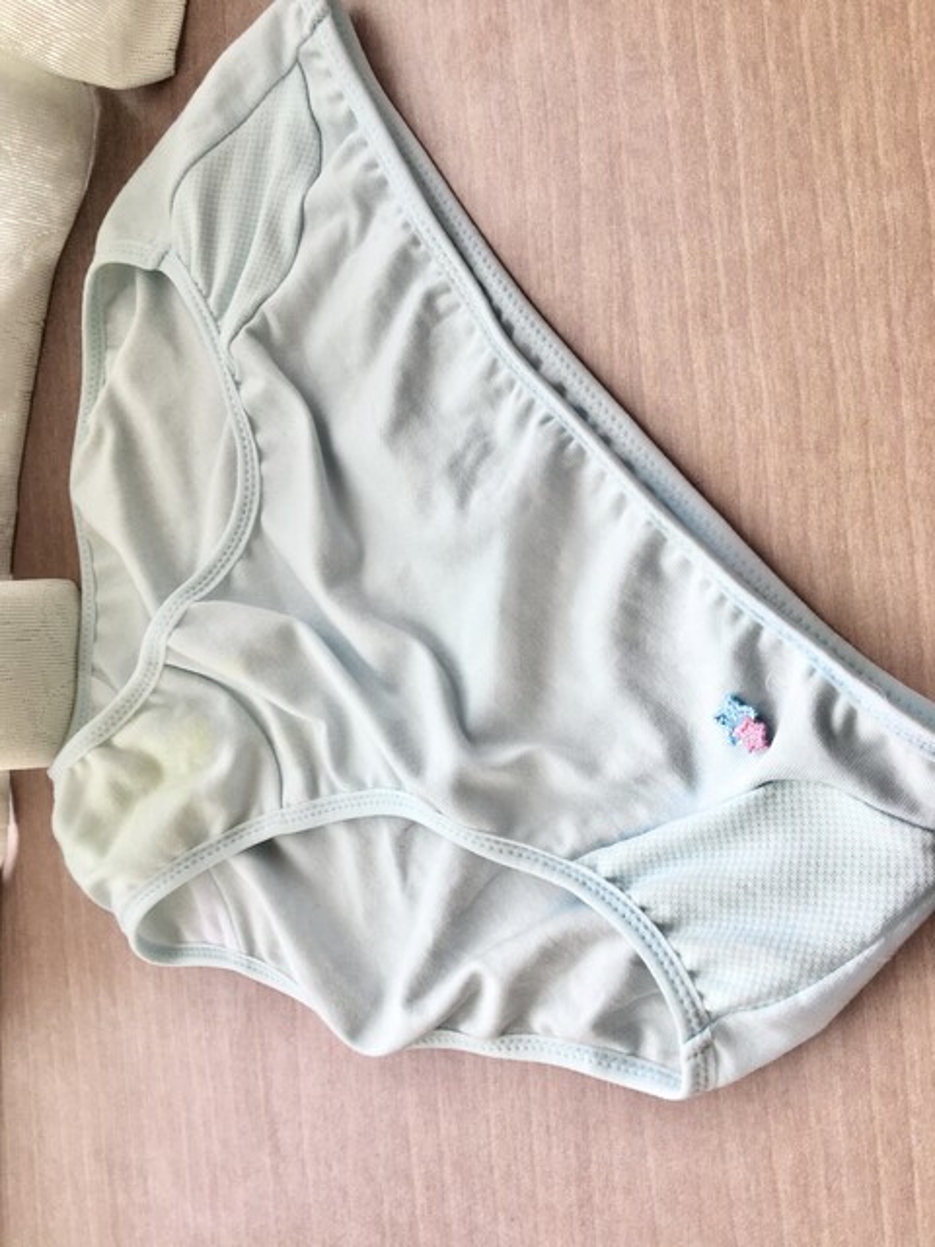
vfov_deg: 61.7
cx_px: 468
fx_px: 1044
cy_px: 624
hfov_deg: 48.2
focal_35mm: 29
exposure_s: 1/60
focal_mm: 4.15
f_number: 2.2
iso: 25
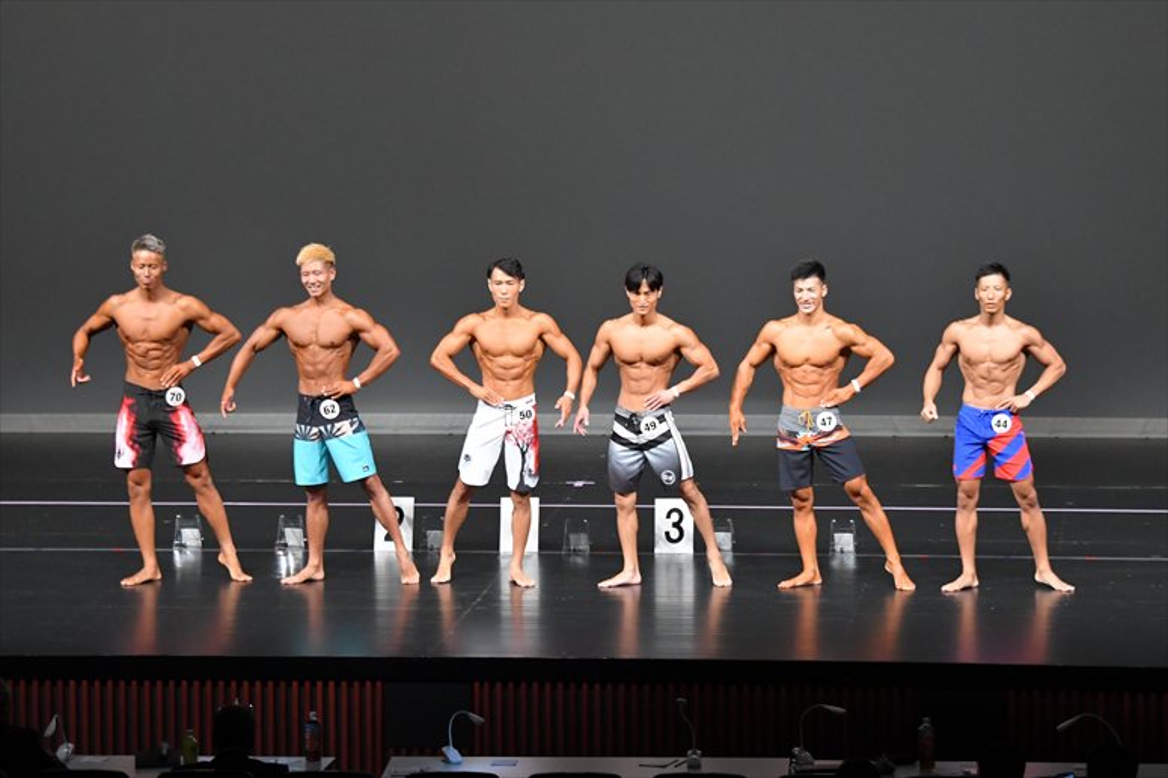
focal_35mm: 150
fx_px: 4864
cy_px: 389
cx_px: 584
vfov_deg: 9.1
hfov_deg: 13.7
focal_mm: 100
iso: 4000
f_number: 5.6
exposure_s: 1/400
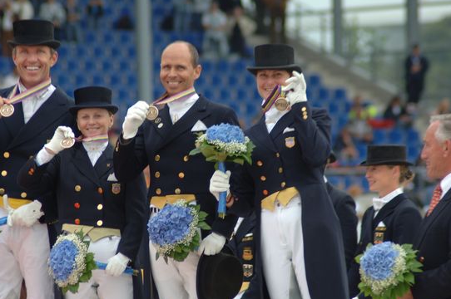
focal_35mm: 425
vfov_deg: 3.2
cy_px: 141
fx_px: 5318
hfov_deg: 4.9
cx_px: 240
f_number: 5.6
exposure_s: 1/250
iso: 200
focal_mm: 240
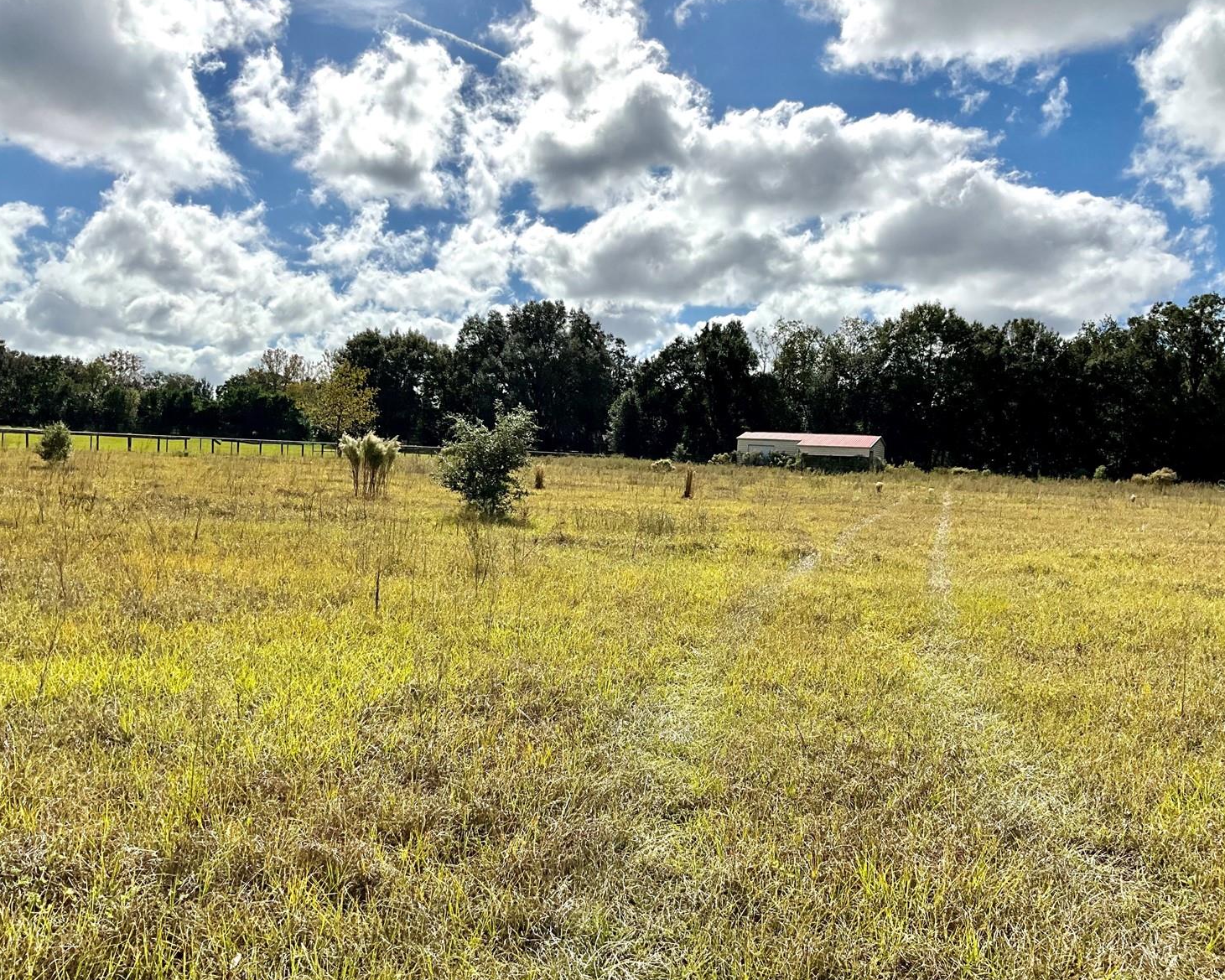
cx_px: 625
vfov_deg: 47.1
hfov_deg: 57.2
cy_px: 485
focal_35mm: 31
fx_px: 1124
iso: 25
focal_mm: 3
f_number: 1.8
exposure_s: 1/5814
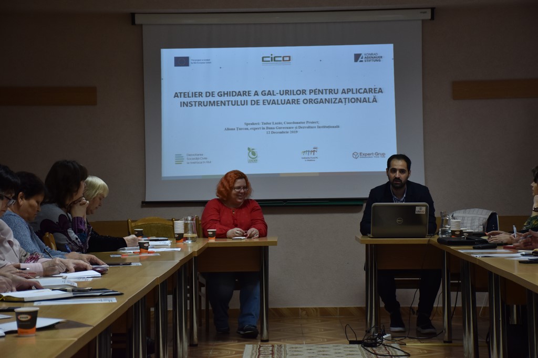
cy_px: 179
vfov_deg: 15.2
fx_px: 1344
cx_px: 269
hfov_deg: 22.6
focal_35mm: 90
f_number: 5
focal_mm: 60
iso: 720
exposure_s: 1/50
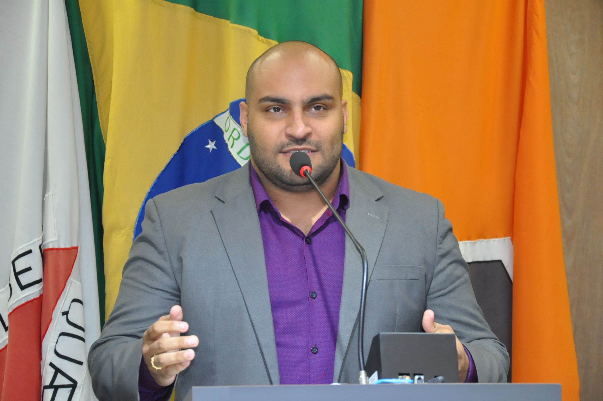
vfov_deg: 12.1
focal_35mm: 112
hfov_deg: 18.2
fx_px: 1882
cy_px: 200
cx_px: 302
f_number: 5.3
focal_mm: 75
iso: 2000
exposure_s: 1/60
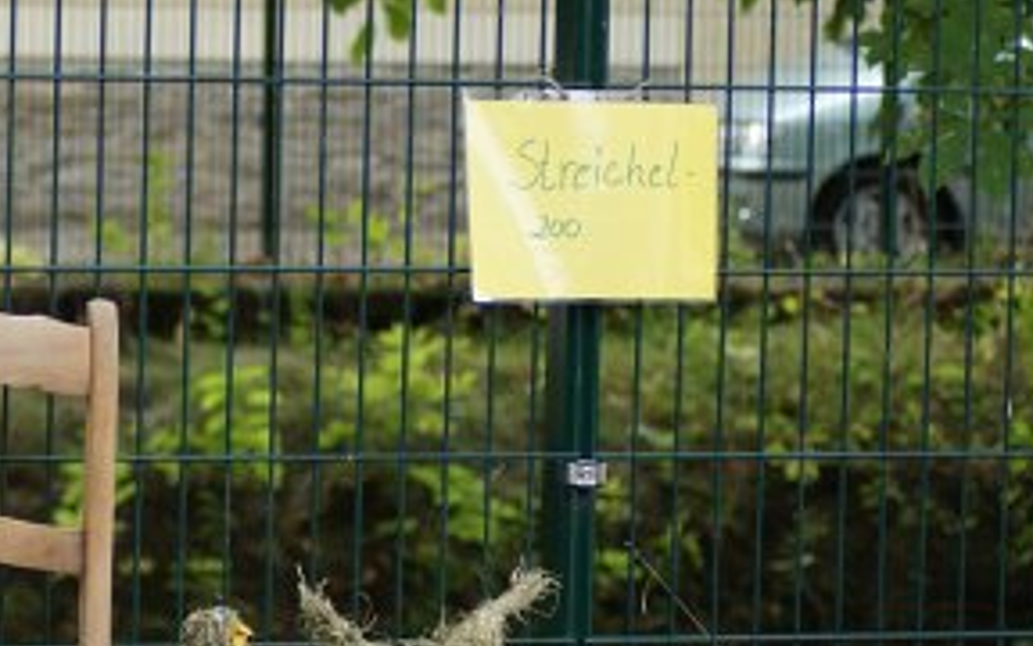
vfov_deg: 5.5
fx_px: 6700
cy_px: 617
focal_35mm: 238
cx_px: 75
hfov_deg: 8.8
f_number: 4
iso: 100
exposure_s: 1/125
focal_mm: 70
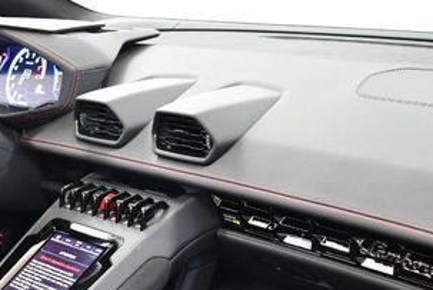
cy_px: 238
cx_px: 143
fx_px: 915
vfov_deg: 17.8
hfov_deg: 26.5
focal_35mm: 76
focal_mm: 18
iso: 3200
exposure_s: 1/80
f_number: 3.5
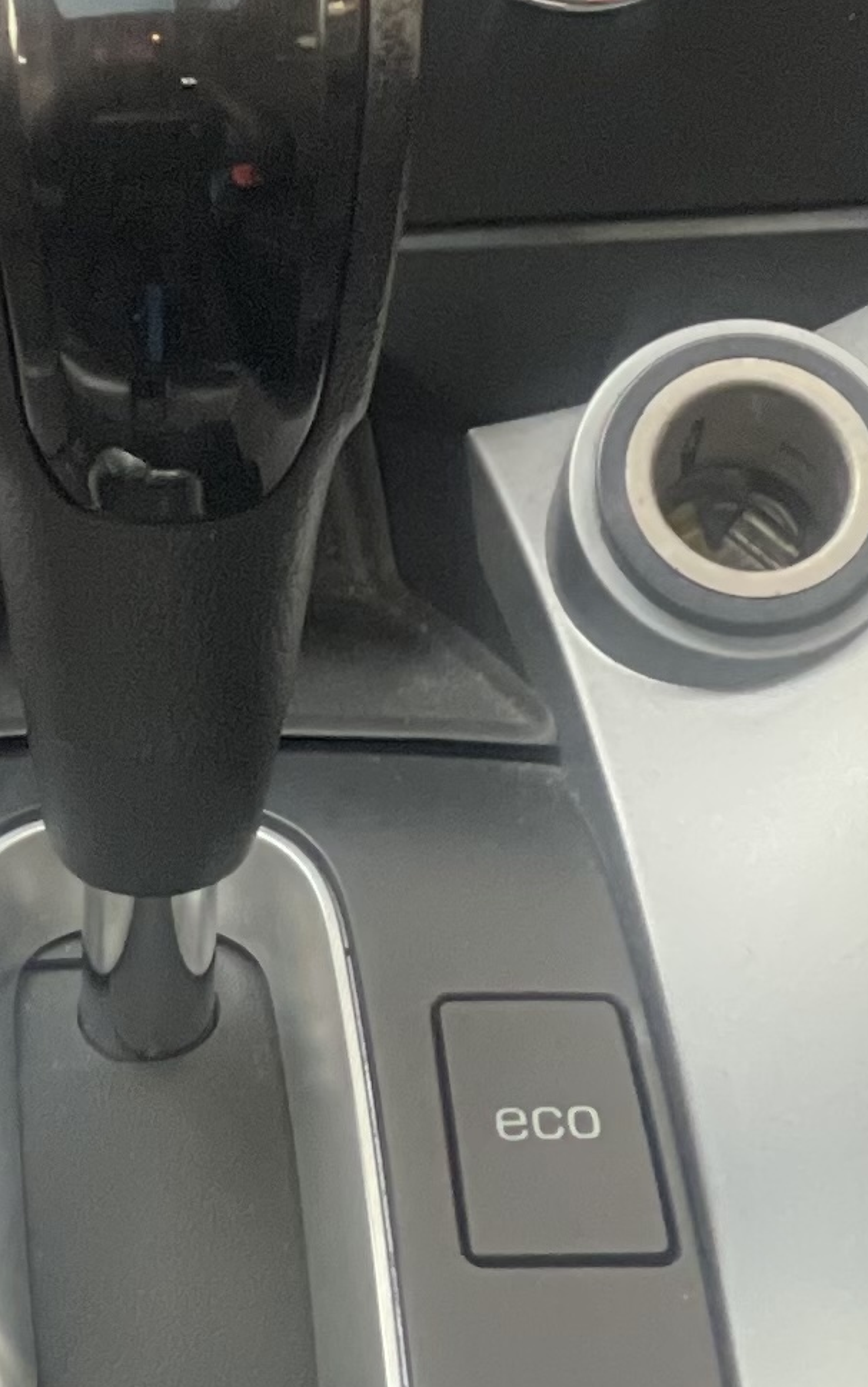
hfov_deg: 5.7
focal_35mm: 229
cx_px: 398
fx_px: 8660
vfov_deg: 9.0
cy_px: -289
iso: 250
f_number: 2
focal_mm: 6
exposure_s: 1/75
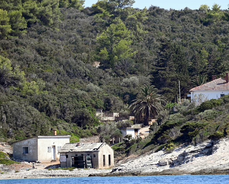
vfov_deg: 4.3
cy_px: 91
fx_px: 2461
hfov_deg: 5.3
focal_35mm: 363
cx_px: 137
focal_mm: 300
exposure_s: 1/1000
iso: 400
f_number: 5.6
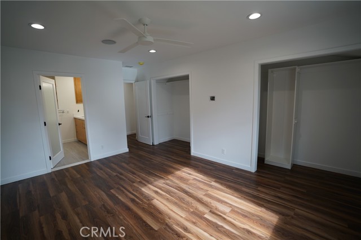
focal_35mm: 16
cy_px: 120
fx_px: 160
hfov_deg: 96.8
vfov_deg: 73.7
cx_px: 180
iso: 100
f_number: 2.8
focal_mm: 16
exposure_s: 1/60
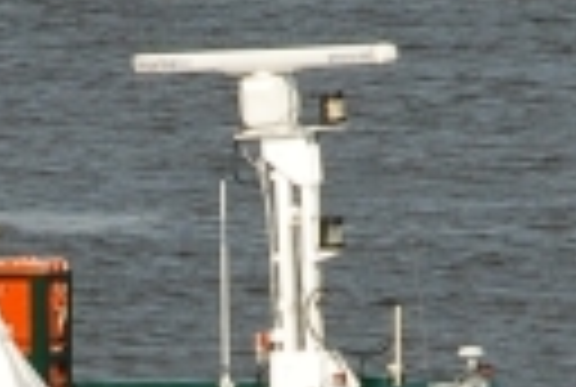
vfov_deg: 1.1
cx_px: -153
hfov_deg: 1.6
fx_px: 20143
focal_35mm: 1256
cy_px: 425
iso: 125
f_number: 10
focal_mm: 105
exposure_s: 1/250
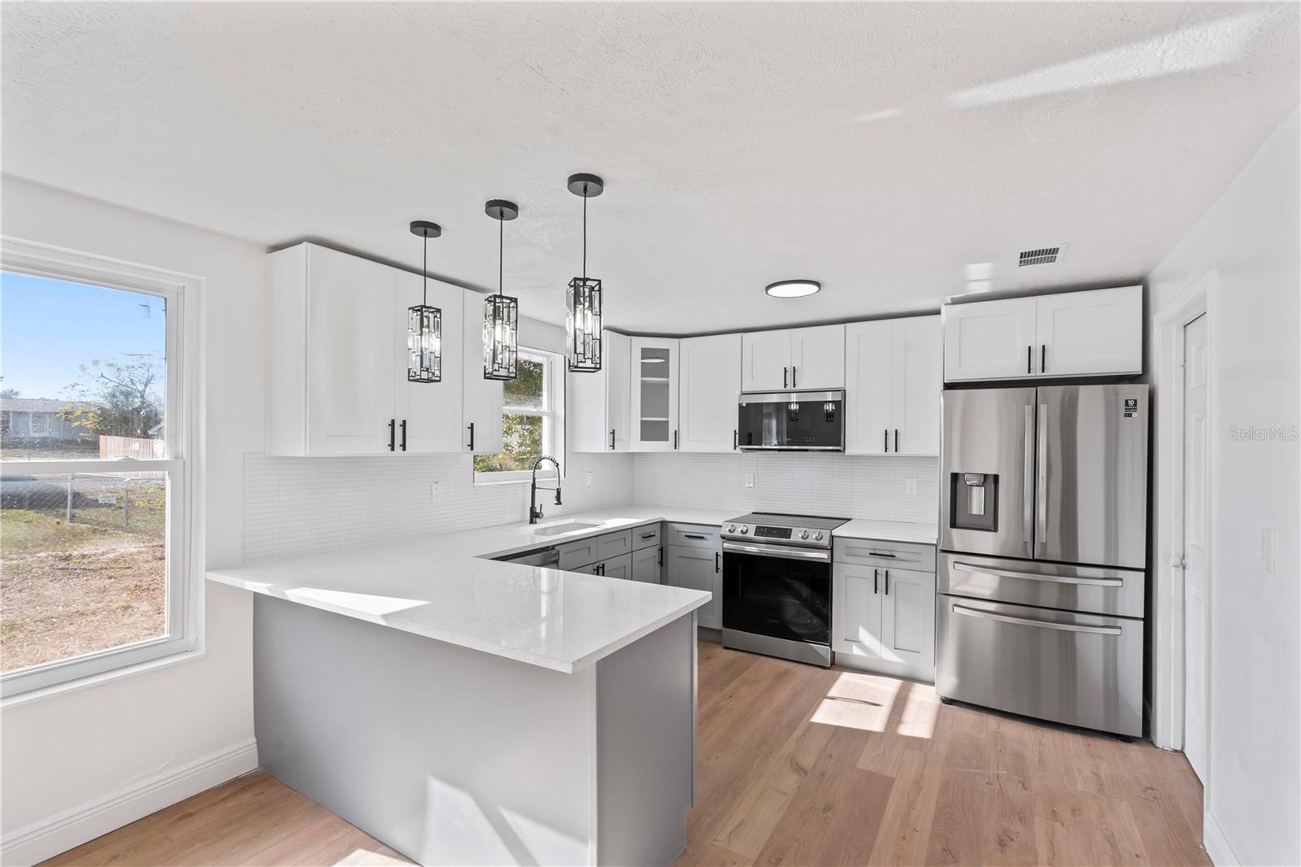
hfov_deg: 96.7
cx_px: 650
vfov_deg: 73.7
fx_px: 578
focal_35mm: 16
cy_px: 434
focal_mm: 16
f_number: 9
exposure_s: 1/15
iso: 200
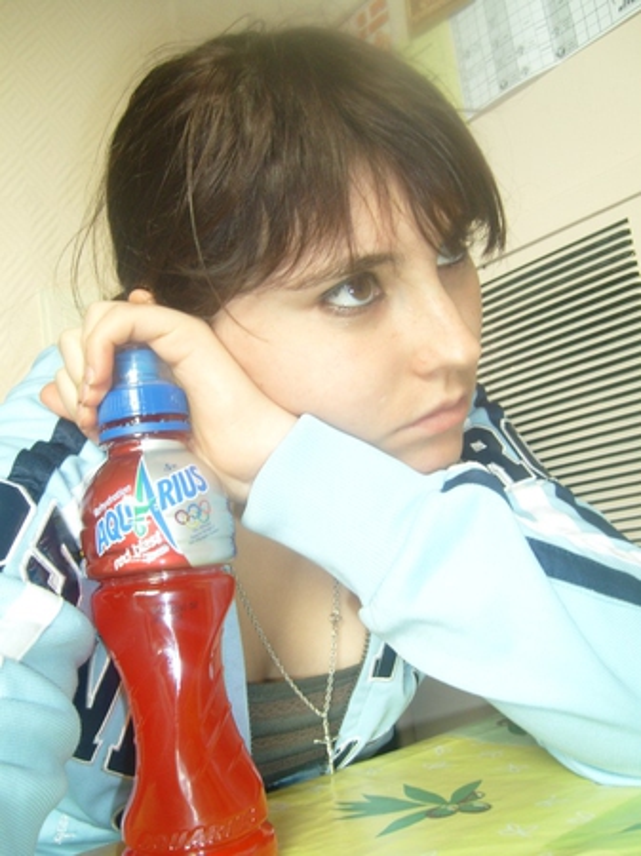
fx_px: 865
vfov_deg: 52.7
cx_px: 320
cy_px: 428
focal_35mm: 35
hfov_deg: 40.7
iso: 100
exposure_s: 1/45
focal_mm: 5.8
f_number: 2.8
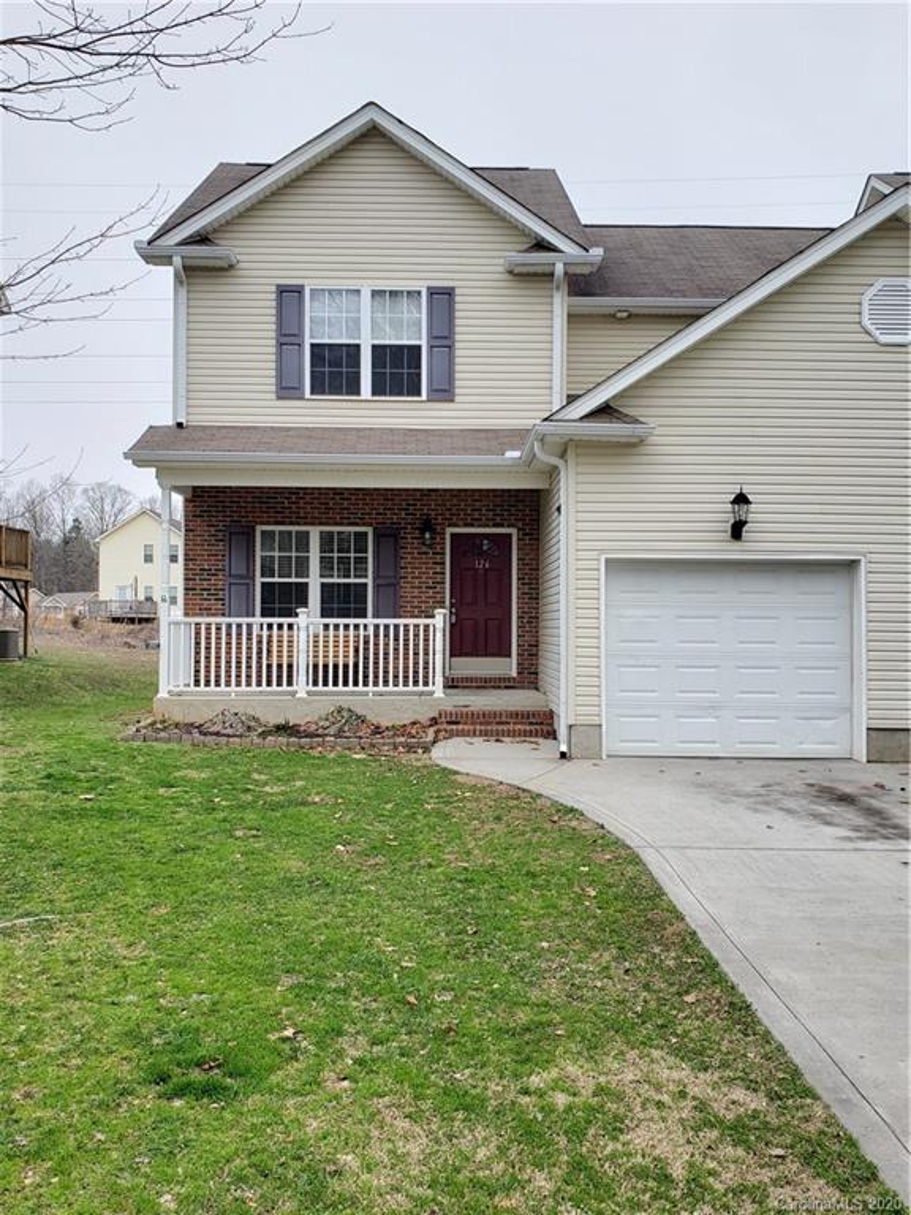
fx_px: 912
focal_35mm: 26
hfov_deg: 53.1
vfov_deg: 67.3
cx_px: 456
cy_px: 608
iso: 50
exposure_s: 1/224
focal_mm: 4.3
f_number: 2.4
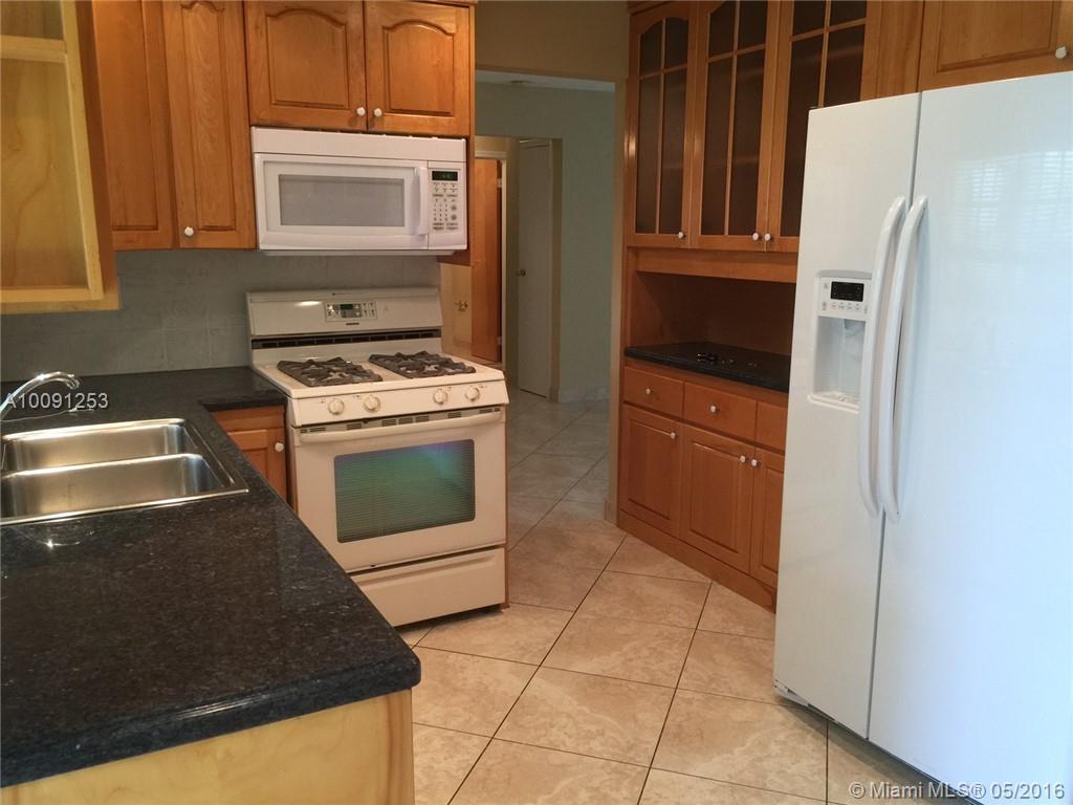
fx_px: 899
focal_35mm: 29
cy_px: 402
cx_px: 536
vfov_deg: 48.2
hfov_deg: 61.7
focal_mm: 4.15
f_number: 2.2
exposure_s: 1/30
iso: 50
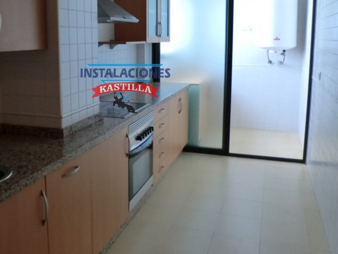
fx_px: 361
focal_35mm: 37
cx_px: 125
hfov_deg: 49.6
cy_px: 91
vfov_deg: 38.3
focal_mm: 4.9
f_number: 3.2
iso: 160
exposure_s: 1/60
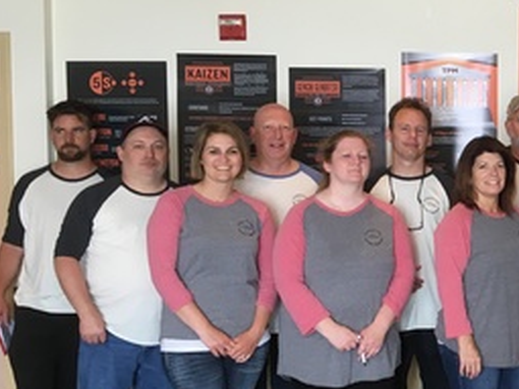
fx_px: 1229
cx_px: 702
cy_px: 220
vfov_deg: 18.0
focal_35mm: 82
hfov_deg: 21.3
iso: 50
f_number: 2.2
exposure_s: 1/30
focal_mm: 4.15
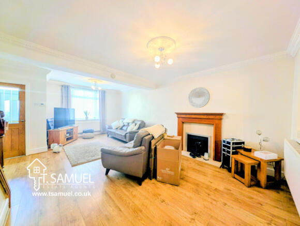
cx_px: 150
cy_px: 113
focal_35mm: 12
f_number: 1.95
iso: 53
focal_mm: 2.23
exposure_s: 1/25.4
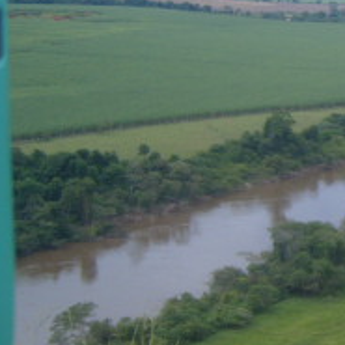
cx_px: 502
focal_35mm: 107
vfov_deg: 16.3
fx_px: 1207
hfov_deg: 15.2
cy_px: 138
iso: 80
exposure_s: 1/250
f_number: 7.1
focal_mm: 7.4
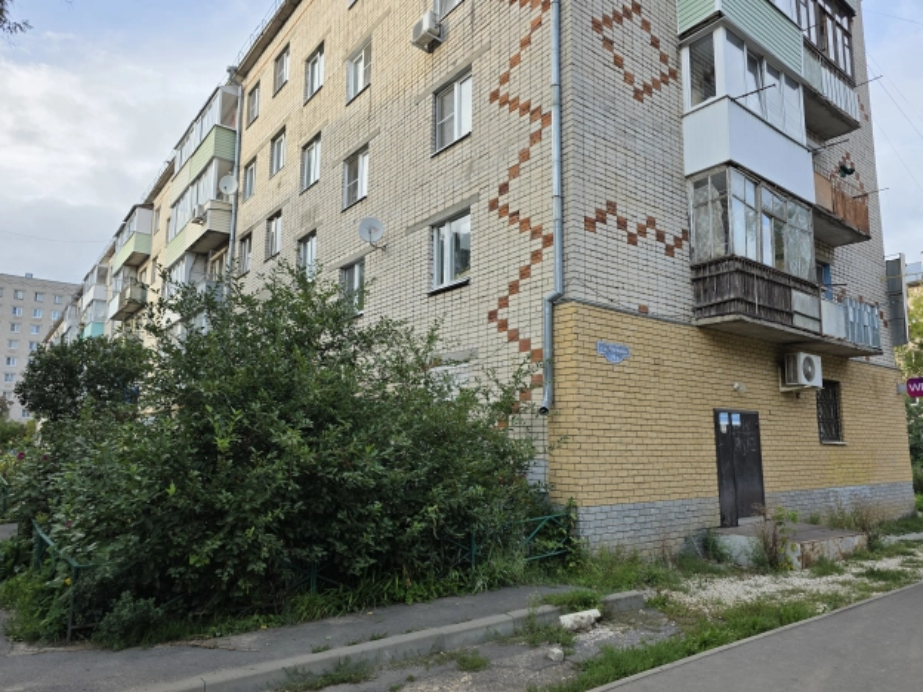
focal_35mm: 23
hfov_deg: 73.9
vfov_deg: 58.9
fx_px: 613
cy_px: 346
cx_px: 462
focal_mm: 6.3
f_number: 1.7
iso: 80
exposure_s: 1/1780
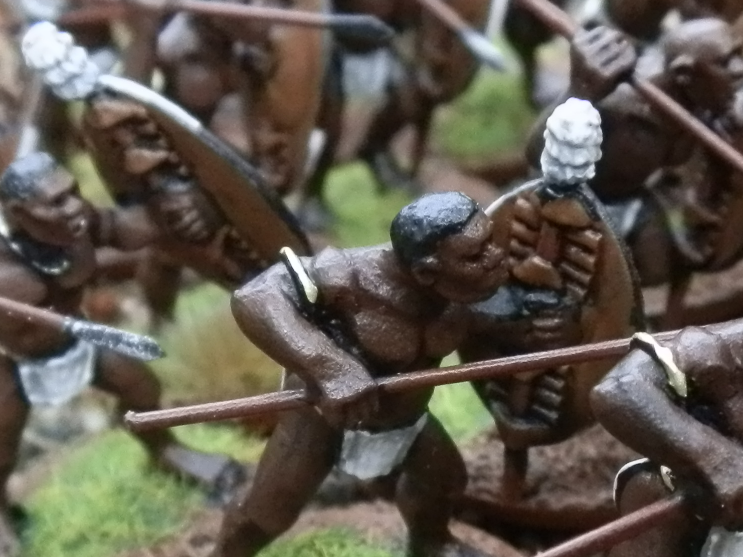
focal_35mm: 81
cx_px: 436
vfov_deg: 18.2
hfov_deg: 24.1
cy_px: 379
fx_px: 1739
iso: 400
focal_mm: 5
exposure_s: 1/500
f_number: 3.1
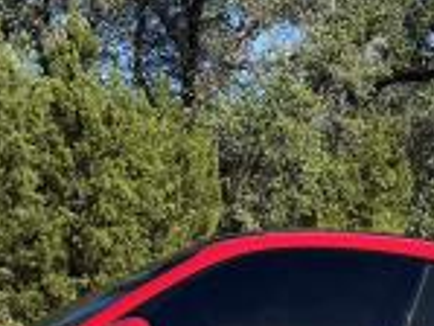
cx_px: 253
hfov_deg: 22.2
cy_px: 498
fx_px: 1104
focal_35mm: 88
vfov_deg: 15.4
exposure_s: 1/2762
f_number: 1.5
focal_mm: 5.7
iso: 50
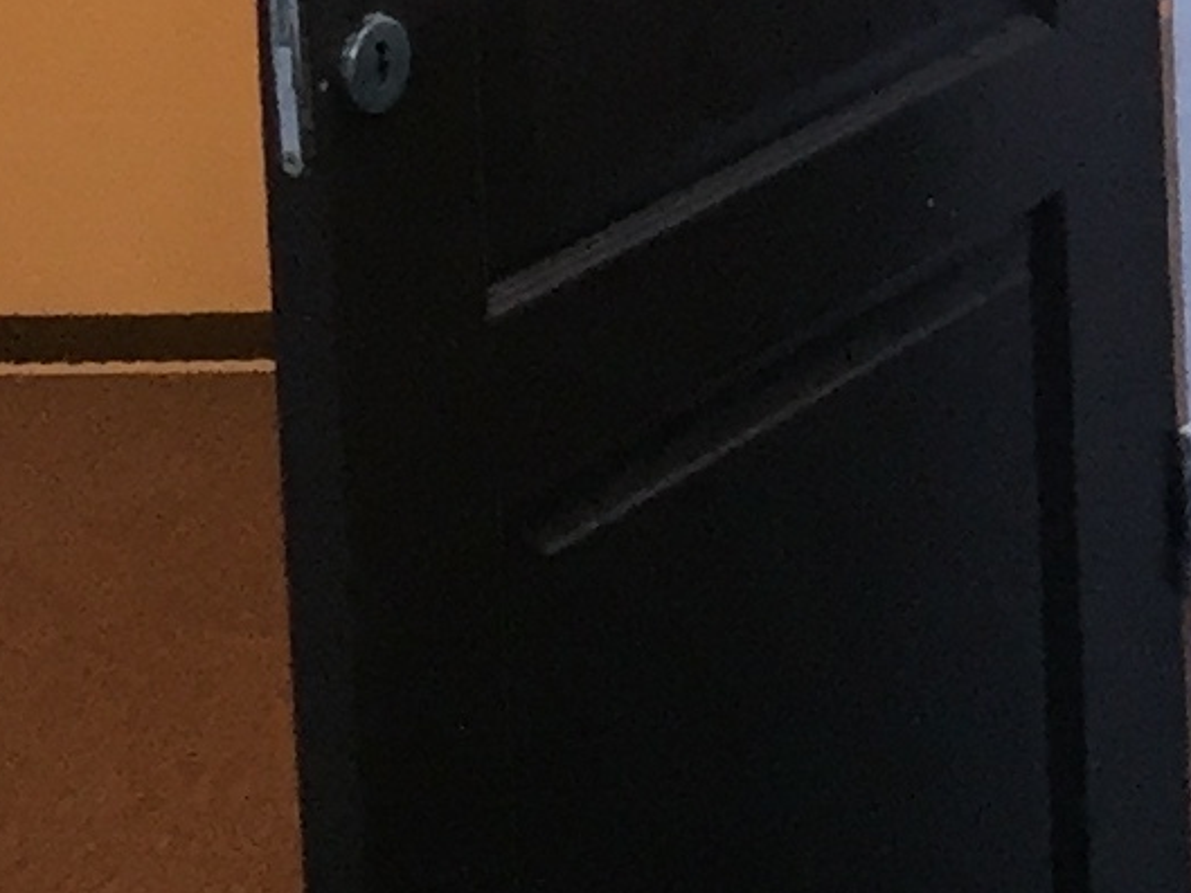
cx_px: 2598
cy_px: -873
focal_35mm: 179
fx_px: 6160
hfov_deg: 10.0
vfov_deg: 7.9
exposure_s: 1/33
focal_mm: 4.15
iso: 100
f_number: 2.2
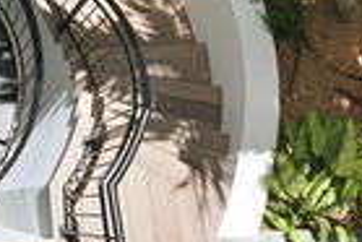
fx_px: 664
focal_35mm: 66
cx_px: -128
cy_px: 8
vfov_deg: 20.1
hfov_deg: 25.5
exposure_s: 1/250
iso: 200
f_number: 10
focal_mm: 17
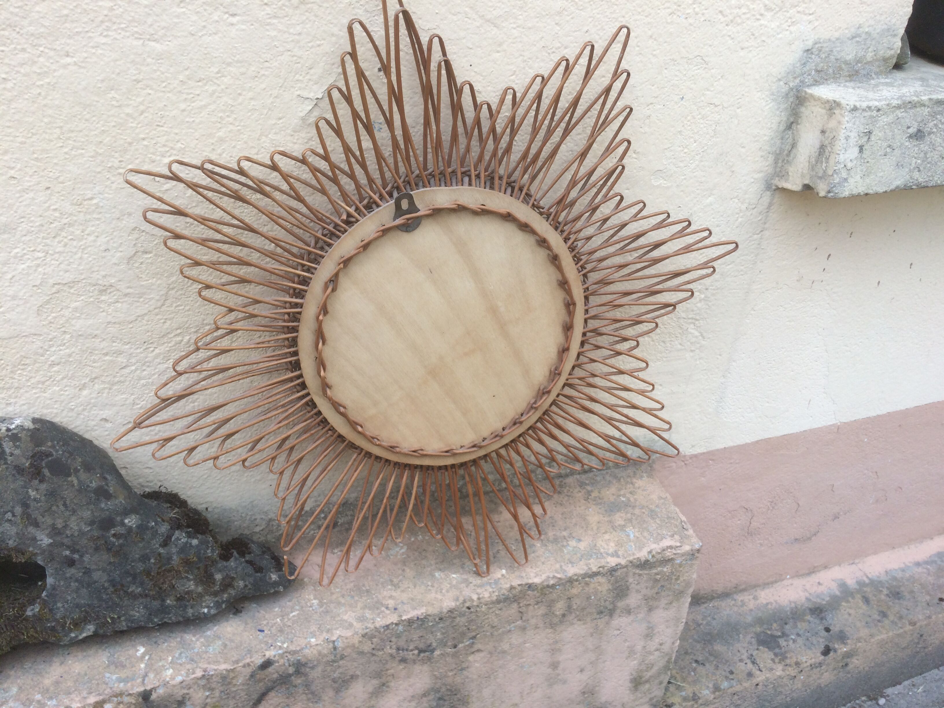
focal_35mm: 29
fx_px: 791
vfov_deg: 48.2
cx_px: 472
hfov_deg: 61.7
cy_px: 354
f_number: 2.2
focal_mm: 4.15
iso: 32
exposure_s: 1/366
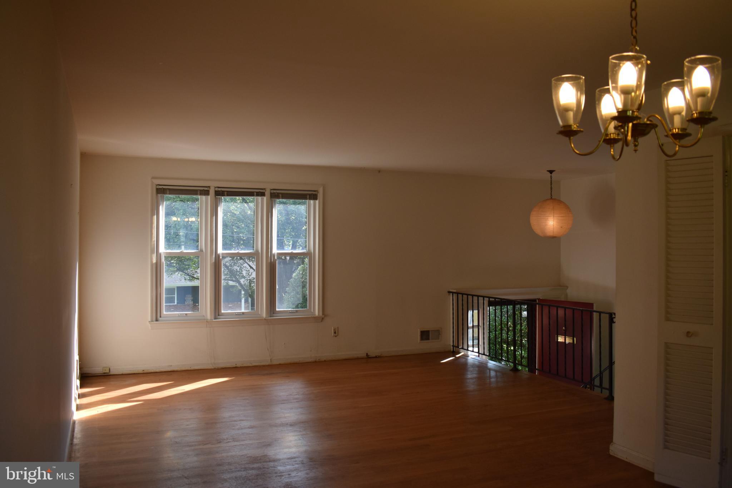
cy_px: 244
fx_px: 610
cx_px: 366
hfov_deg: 61.9
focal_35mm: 30
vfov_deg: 43.6
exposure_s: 1/250
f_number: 5
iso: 400
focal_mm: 20
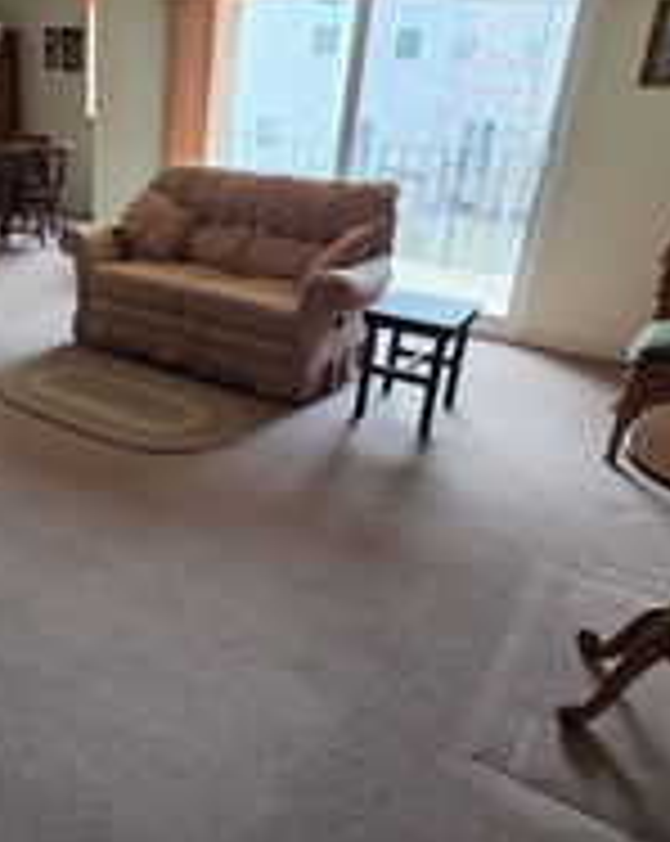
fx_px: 721
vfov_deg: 60.5
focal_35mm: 29
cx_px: 137
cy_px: 419
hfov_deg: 47.3
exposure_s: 1/60
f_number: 1.9
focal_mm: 2.2
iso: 250
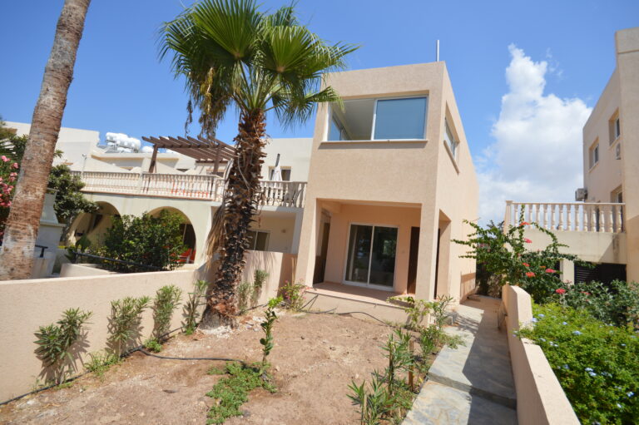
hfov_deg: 100.4
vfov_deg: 77.2
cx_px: 320
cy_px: 212
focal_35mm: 15
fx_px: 266
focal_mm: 10
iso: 100
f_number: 8
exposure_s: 1/250
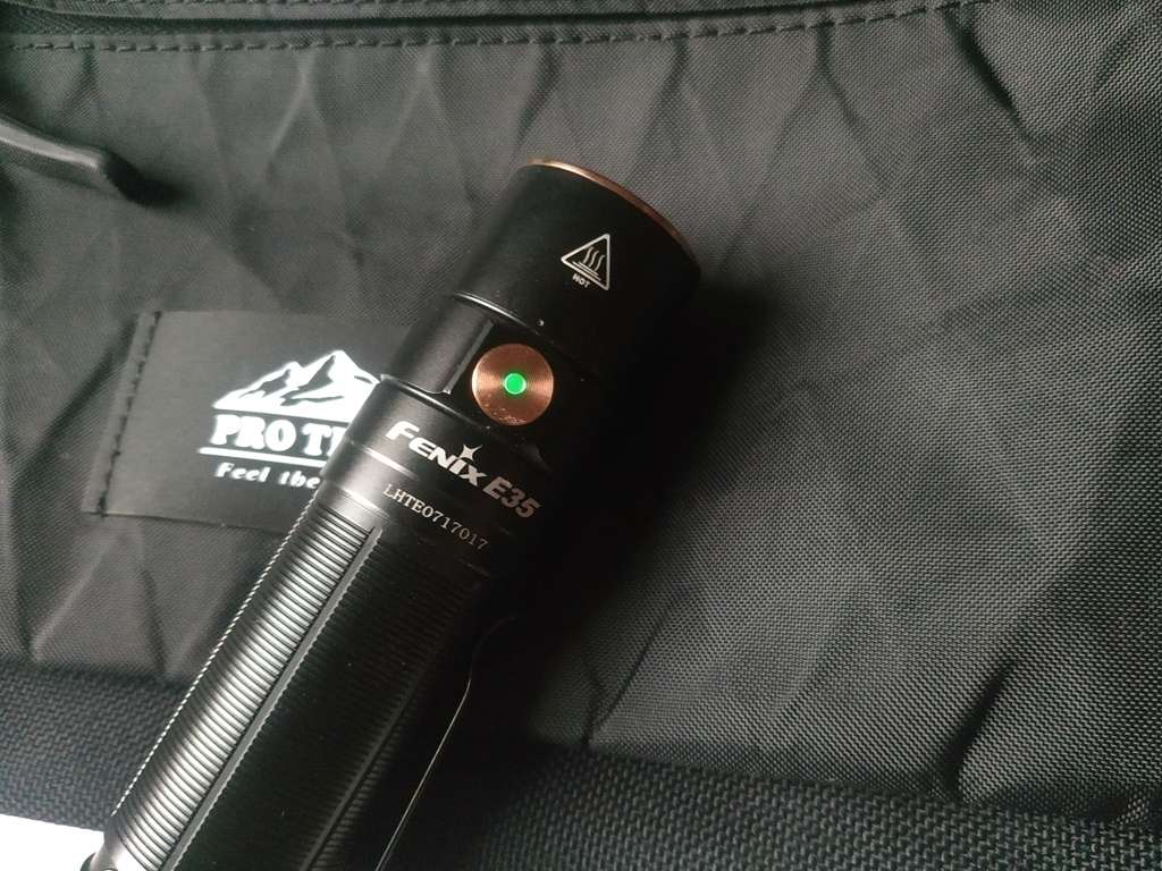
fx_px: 1074
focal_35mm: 32
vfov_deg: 44.2
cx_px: 581
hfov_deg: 56.8
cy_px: 436
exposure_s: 1/12
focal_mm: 4.5
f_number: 2
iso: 2502
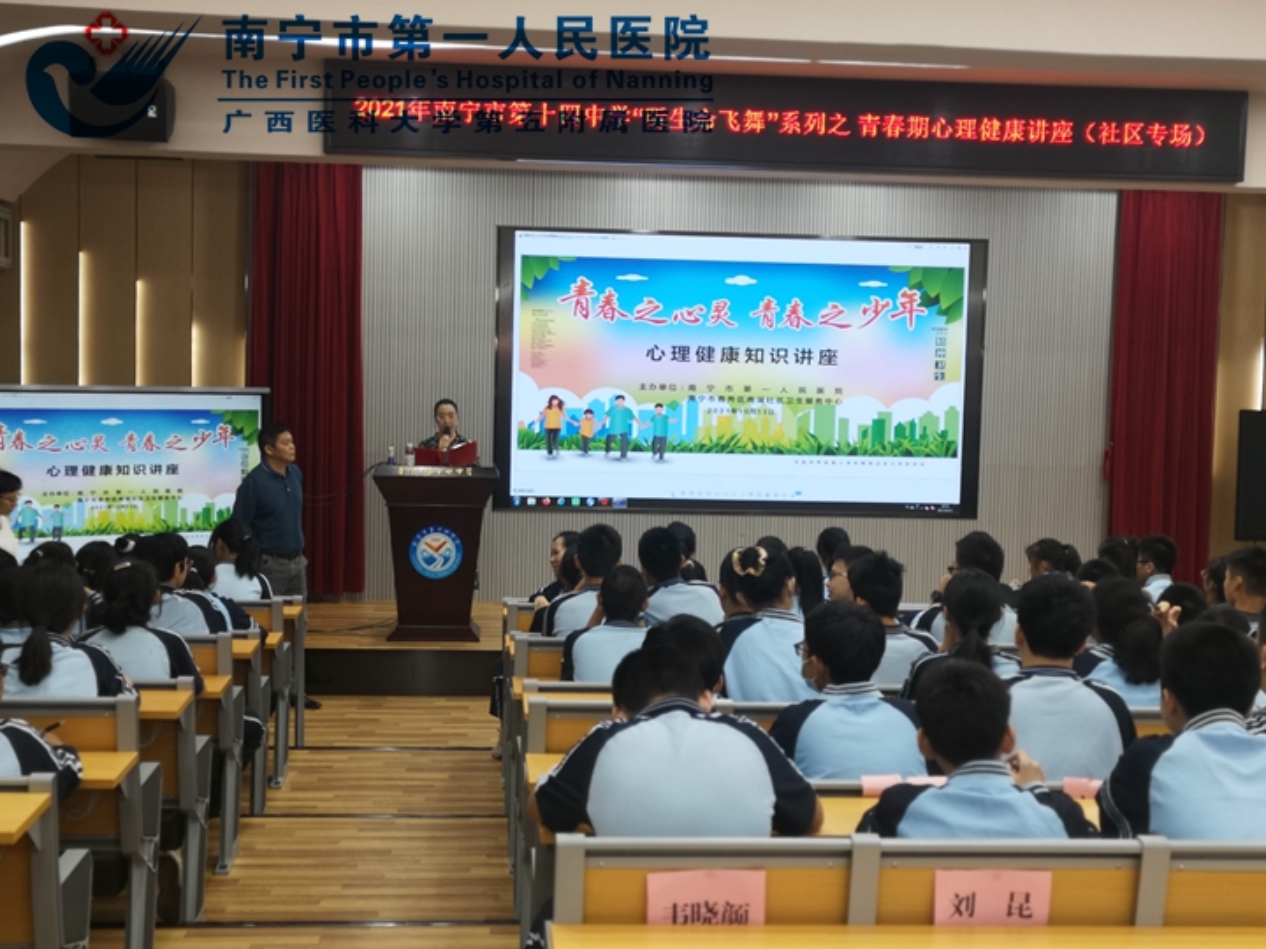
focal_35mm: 47
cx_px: 633
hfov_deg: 40.4
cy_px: 474
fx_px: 1719
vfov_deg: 30.9
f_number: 4
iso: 50
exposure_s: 1/50
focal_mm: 3.95
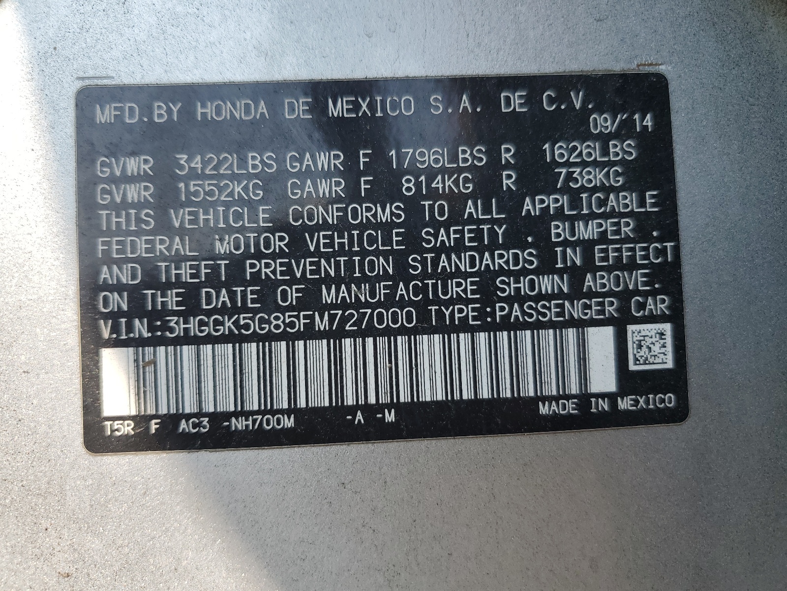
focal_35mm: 26
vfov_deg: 53.1
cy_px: 296
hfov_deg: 67.3
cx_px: 394
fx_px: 591
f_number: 1.5
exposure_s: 1/1250
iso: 50
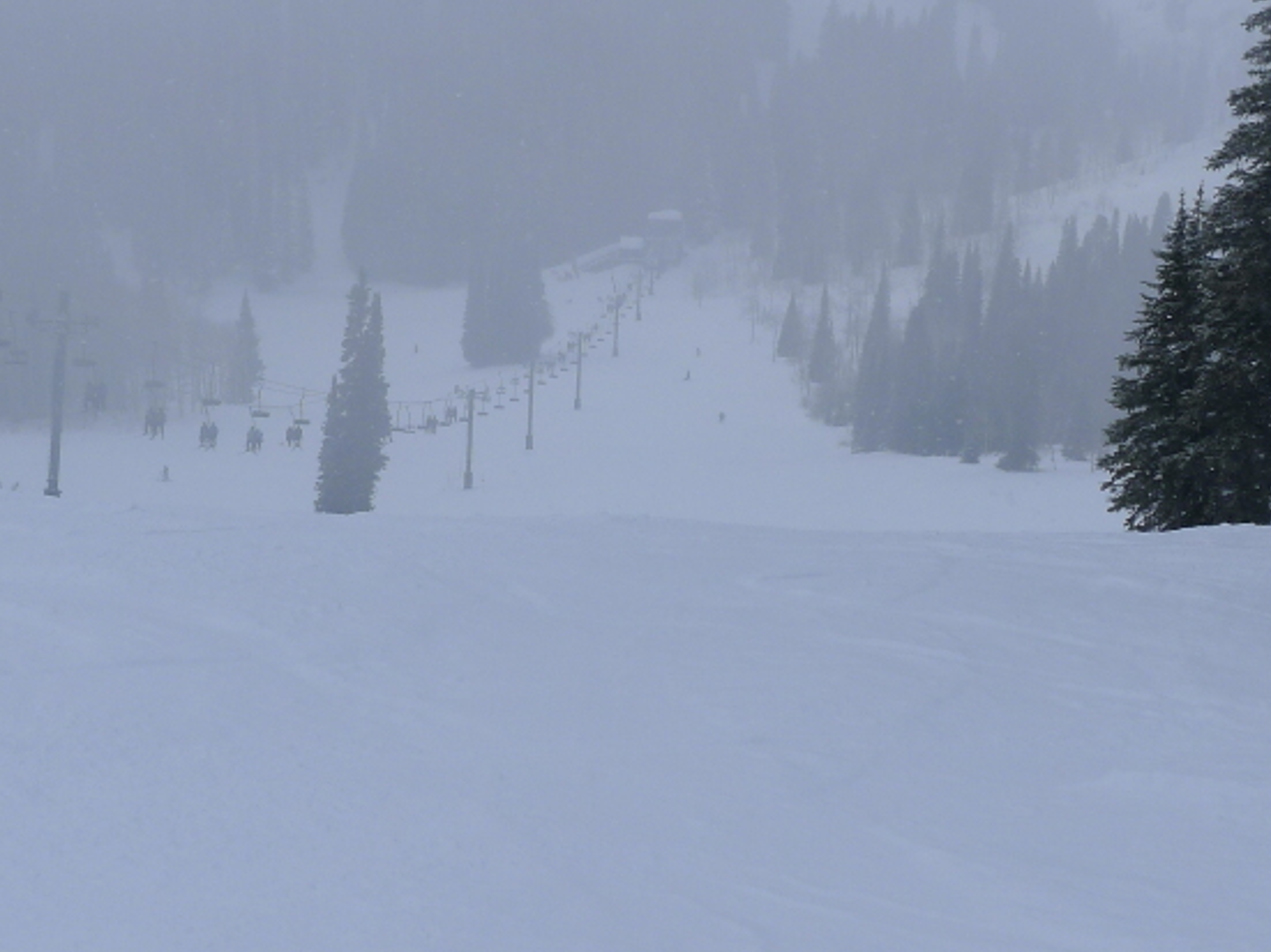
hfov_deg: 21.1
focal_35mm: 93
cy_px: 332
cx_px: 581
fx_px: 3414
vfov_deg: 15.9
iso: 80
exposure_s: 1/800
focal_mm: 10.7
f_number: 4
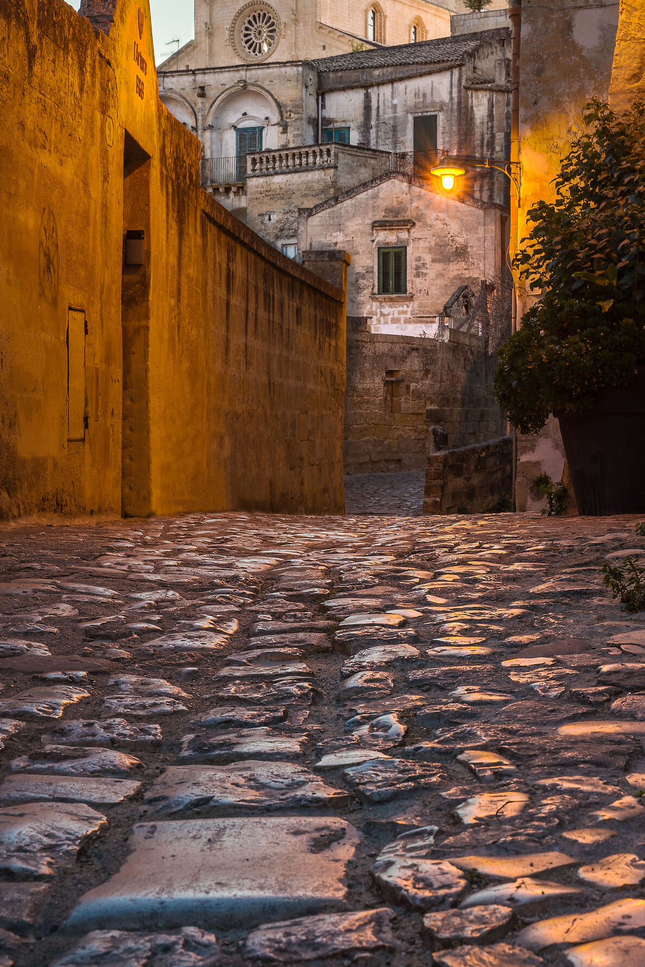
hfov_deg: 20.6
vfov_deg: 30.4
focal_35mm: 66
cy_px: 349
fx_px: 1773
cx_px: 404
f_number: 11
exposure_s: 4
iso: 200
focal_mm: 49
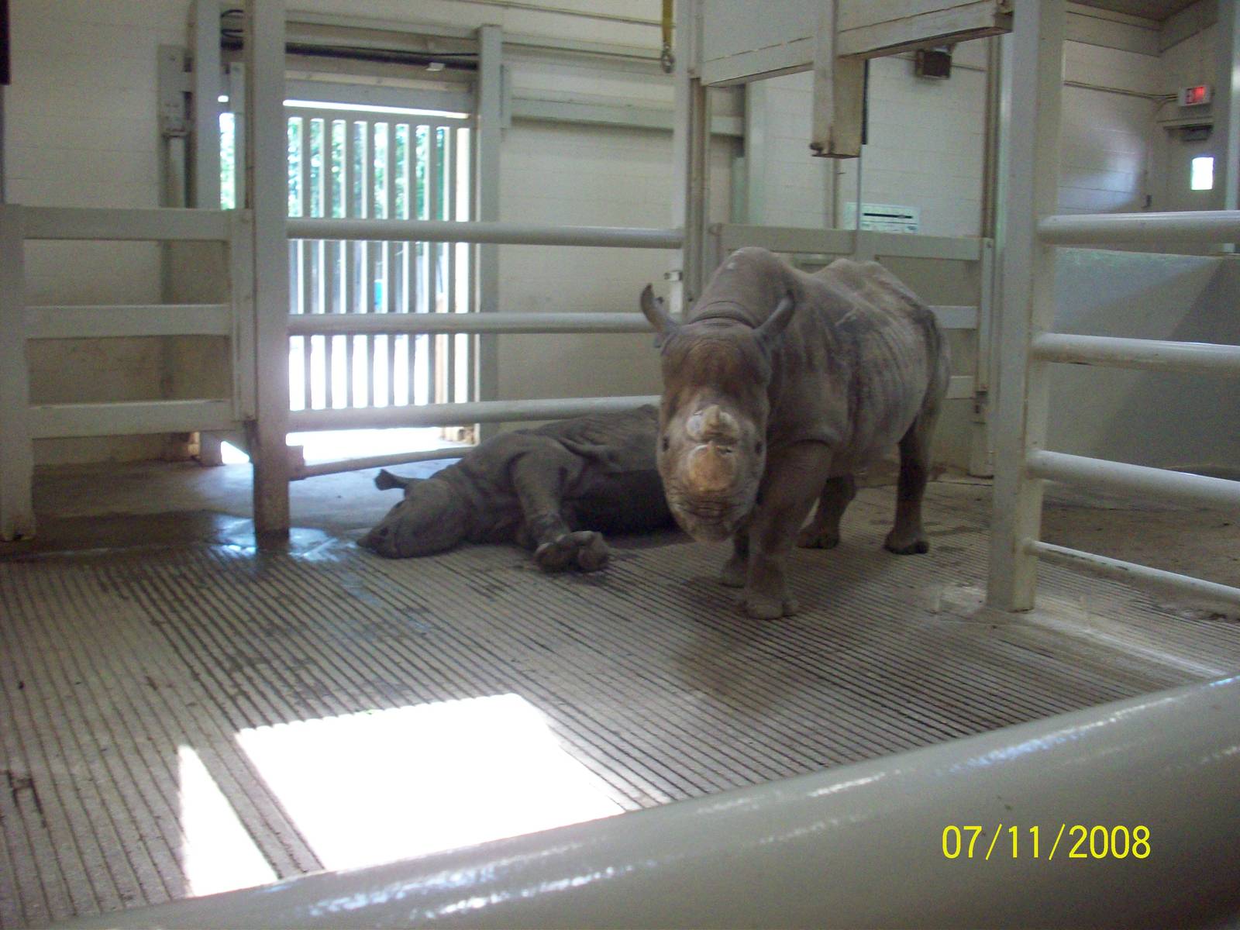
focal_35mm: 37
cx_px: 620
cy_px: 465
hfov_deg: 50.1
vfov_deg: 38.7
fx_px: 1325
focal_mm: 6.2
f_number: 2.8
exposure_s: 1/49.9
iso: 160
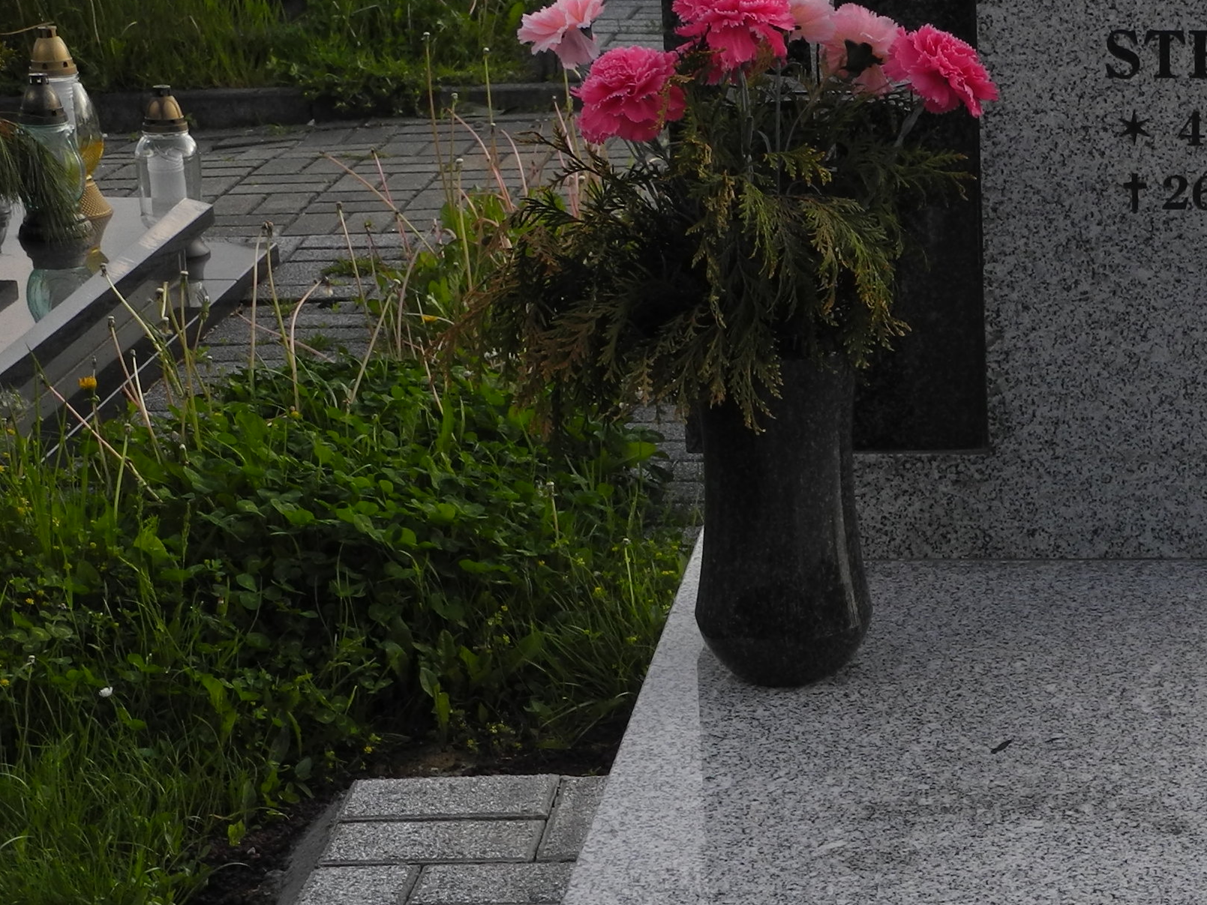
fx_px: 3557
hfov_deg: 18.8
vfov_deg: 14.4
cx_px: 1199
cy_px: 703
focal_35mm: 102
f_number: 3.2
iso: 100
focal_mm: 9.7
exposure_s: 1/640
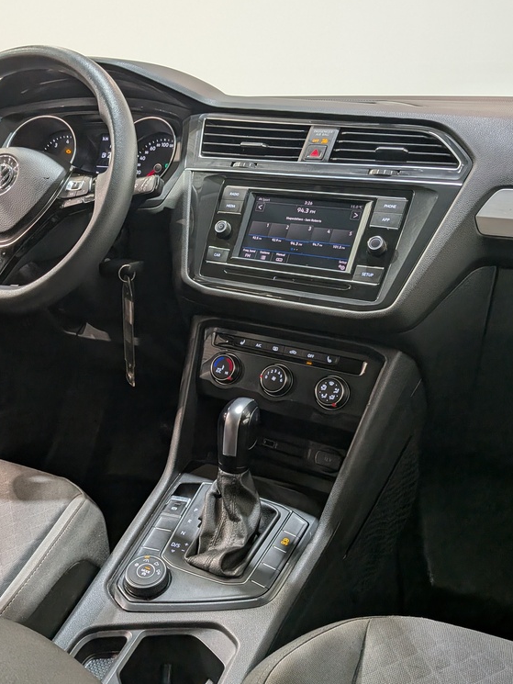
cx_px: 196
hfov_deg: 42.7
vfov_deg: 55.3
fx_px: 652
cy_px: 341
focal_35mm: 33
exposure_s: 1/33.3
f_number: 1.7
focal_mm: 4.53
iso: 56
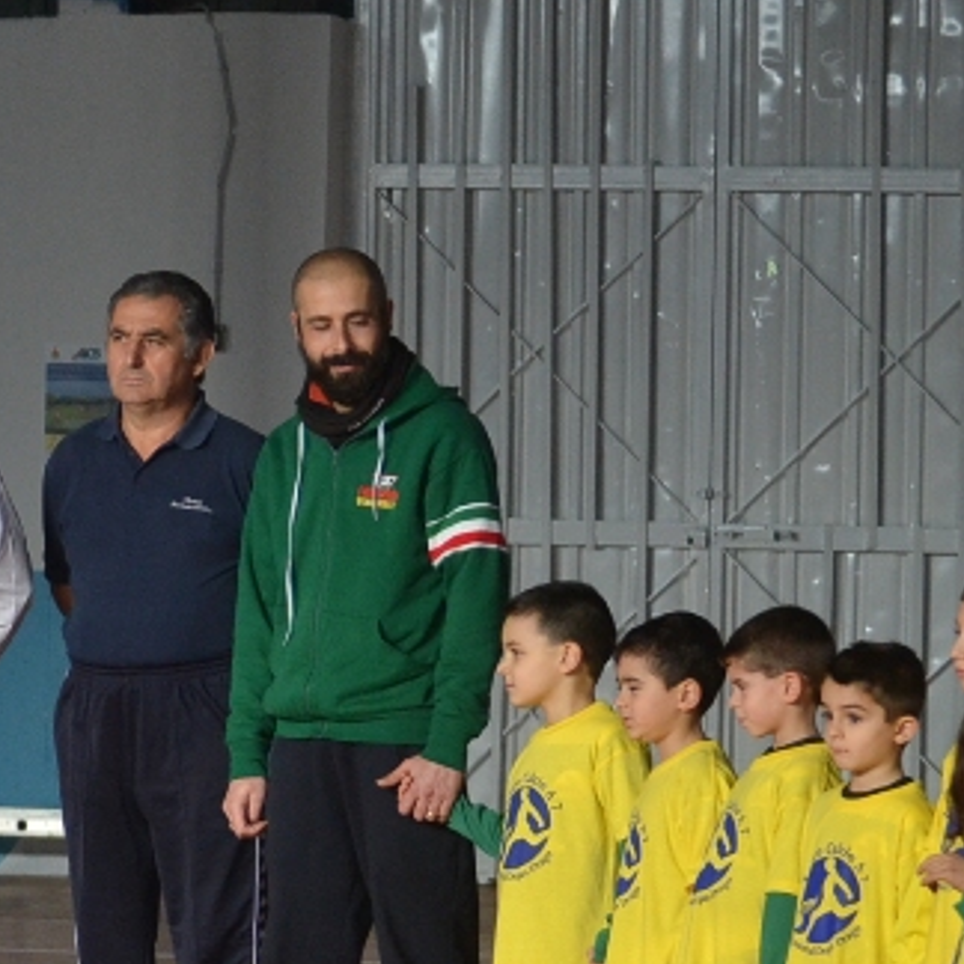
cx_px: -464
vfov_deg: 7.9
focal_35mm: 221
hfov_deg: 7.8
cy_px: 805
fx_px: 6974
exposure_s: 1/500
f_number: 4
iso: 1100
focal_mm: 55
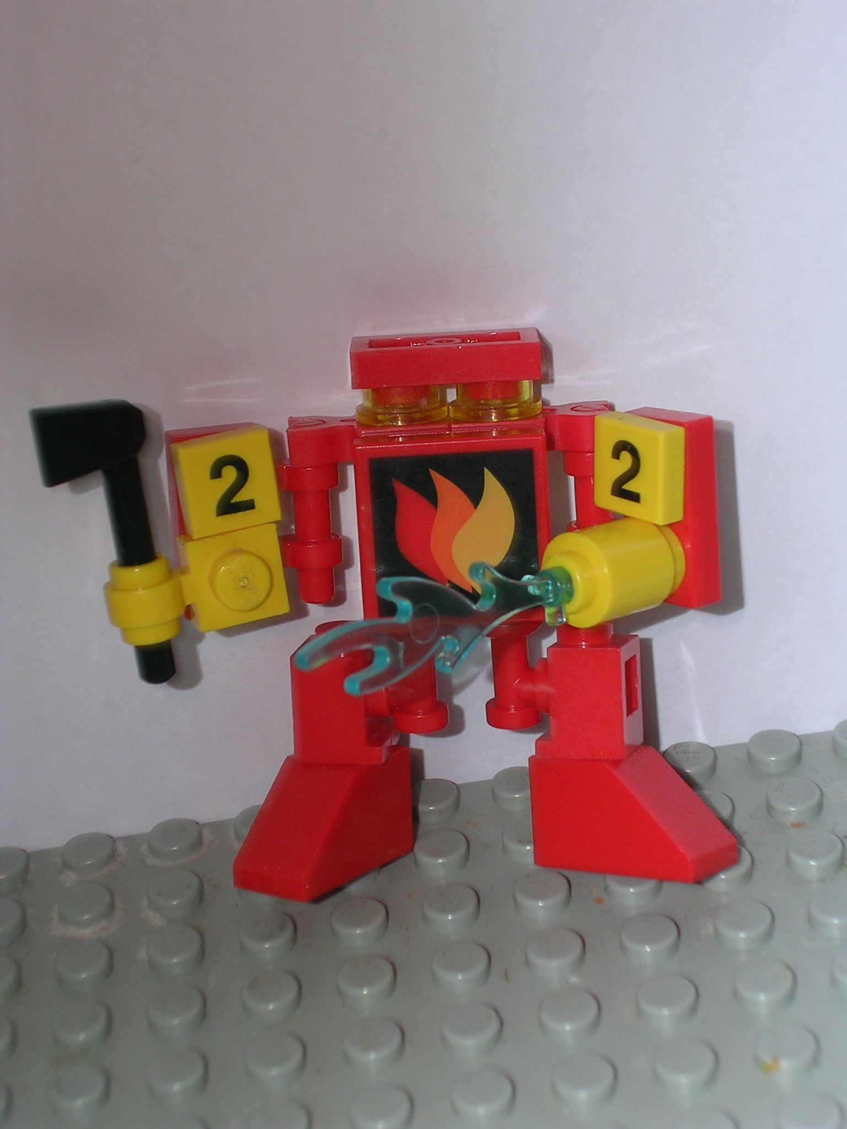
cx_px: 424
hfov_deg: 18.2
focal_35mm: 81
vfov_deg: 24.1
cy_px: 564
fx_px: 2643
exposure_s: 1/60.1
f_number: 4
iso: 50
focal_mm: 12.3
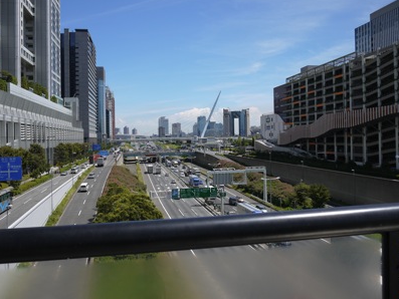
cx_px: 193
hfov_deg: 58.3
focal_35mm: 31
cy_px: 135
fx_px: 357
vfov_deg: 45.4
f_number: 6.3
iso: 100
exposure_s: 1/640
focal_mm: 14
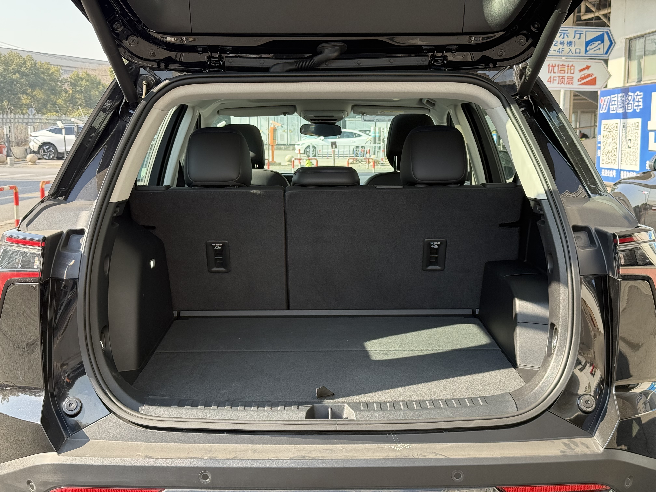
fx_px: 910
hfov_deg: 39.7
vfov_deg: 30.3
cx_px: 328
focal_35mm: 48
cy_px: 246
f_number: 1.78
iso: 100
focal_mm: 6.76
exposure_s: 1/606
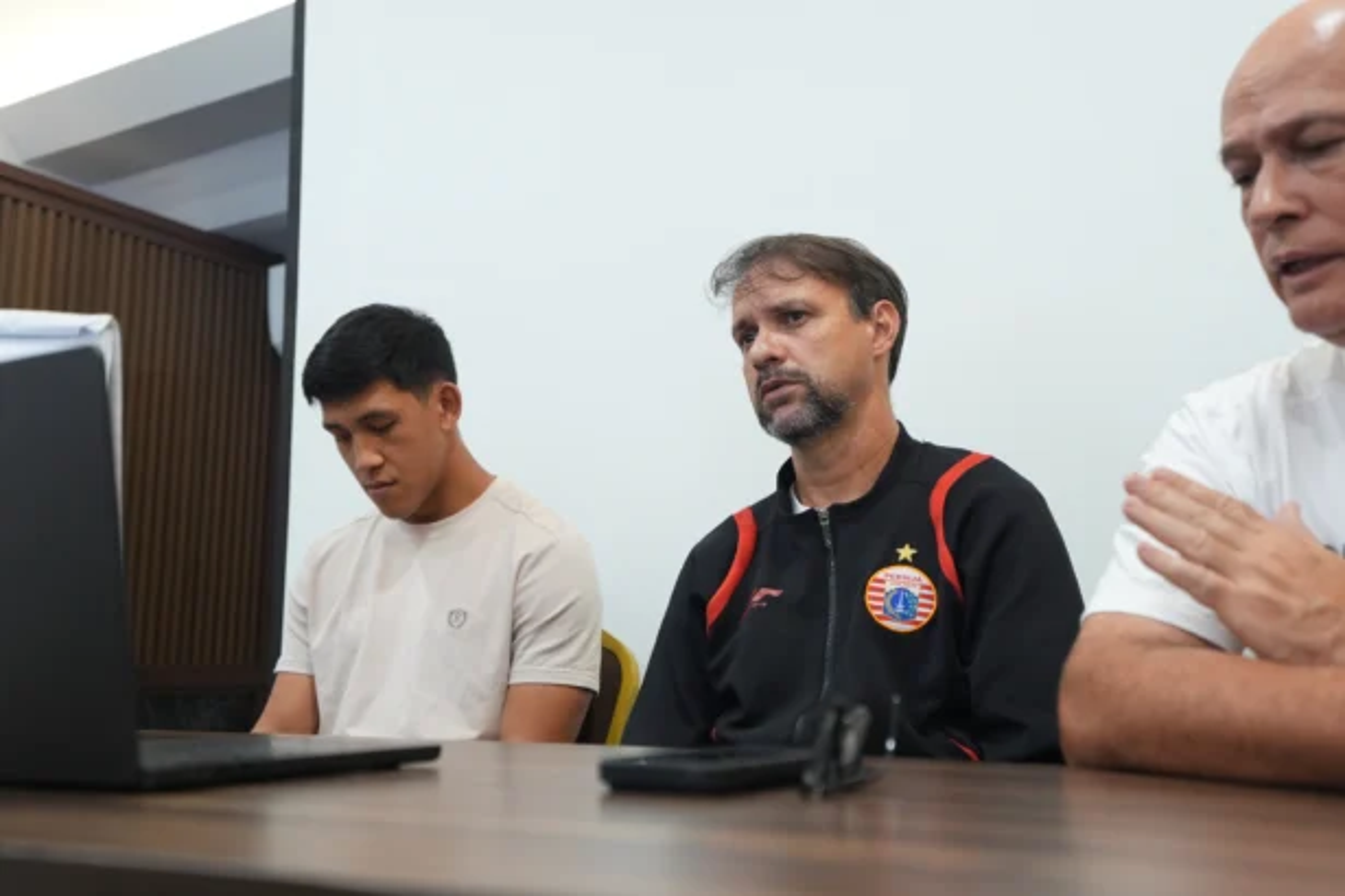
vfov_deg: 37.9
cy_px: 448
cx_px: 672
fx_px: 1308
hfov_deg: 54.4
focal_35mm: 35
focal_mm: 35
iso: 2000
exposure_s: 1/100
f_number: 3.2
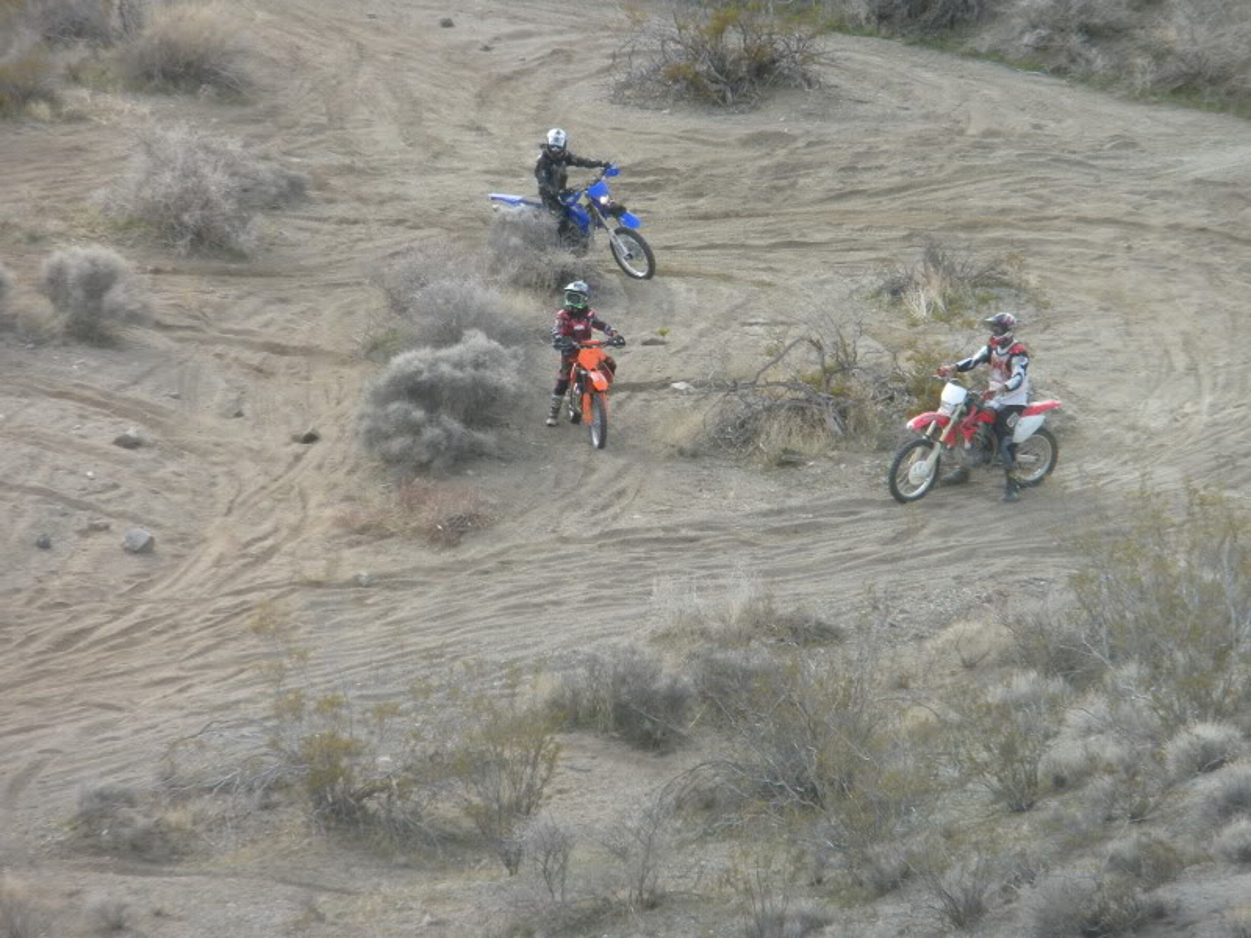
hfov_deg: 7.6
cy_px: 469
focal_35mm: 260
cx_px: 626
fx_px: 9396
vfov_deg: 5.7
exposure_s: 1/446
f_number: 5.3
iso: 253
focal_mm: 46.2
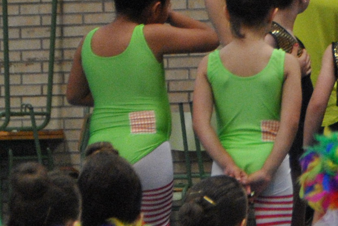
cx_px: 605
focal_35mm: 524
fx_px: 4928
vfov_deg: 2.6
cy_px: -49
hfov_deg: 3.9
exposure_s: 1/125
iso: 800
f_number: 5.3
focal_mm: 75
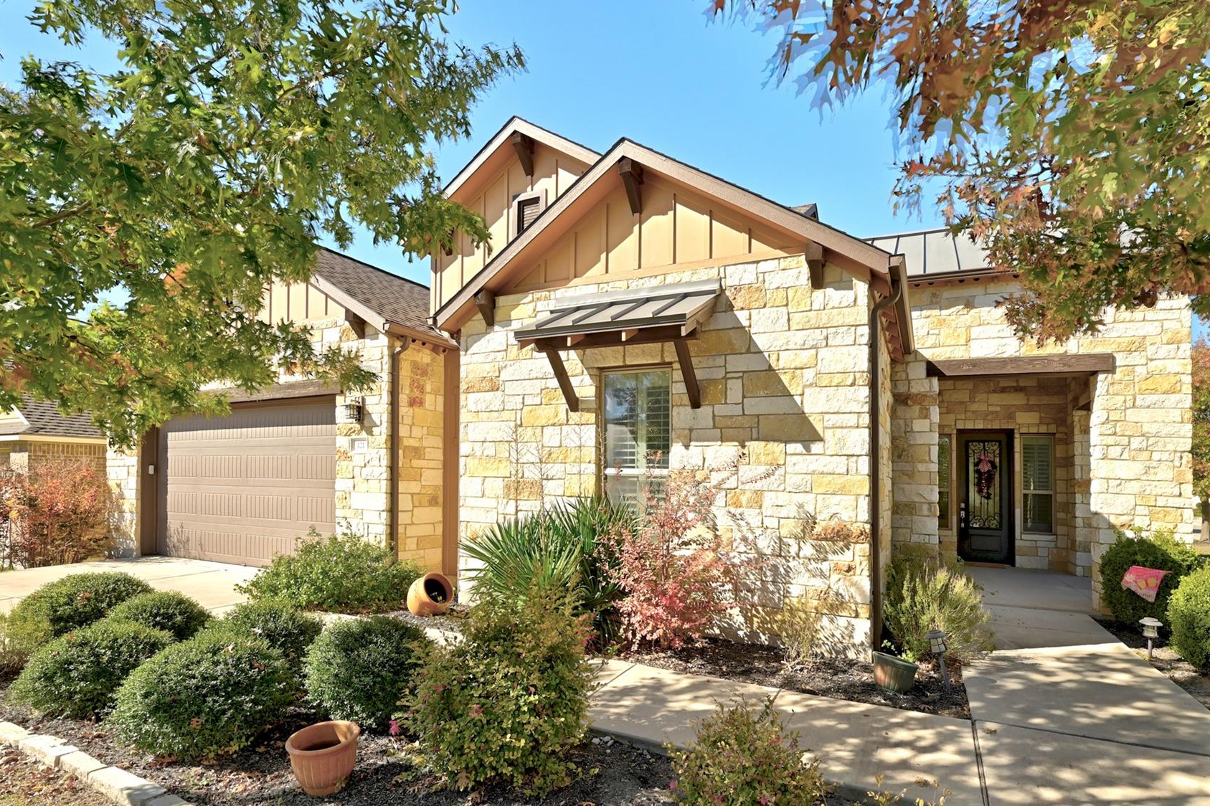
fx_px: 571
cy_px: 426
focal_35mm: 17
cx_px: 657
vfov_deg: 70.4
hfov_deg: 93.1
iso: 400
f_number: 10
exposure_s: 1/200
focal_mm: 14
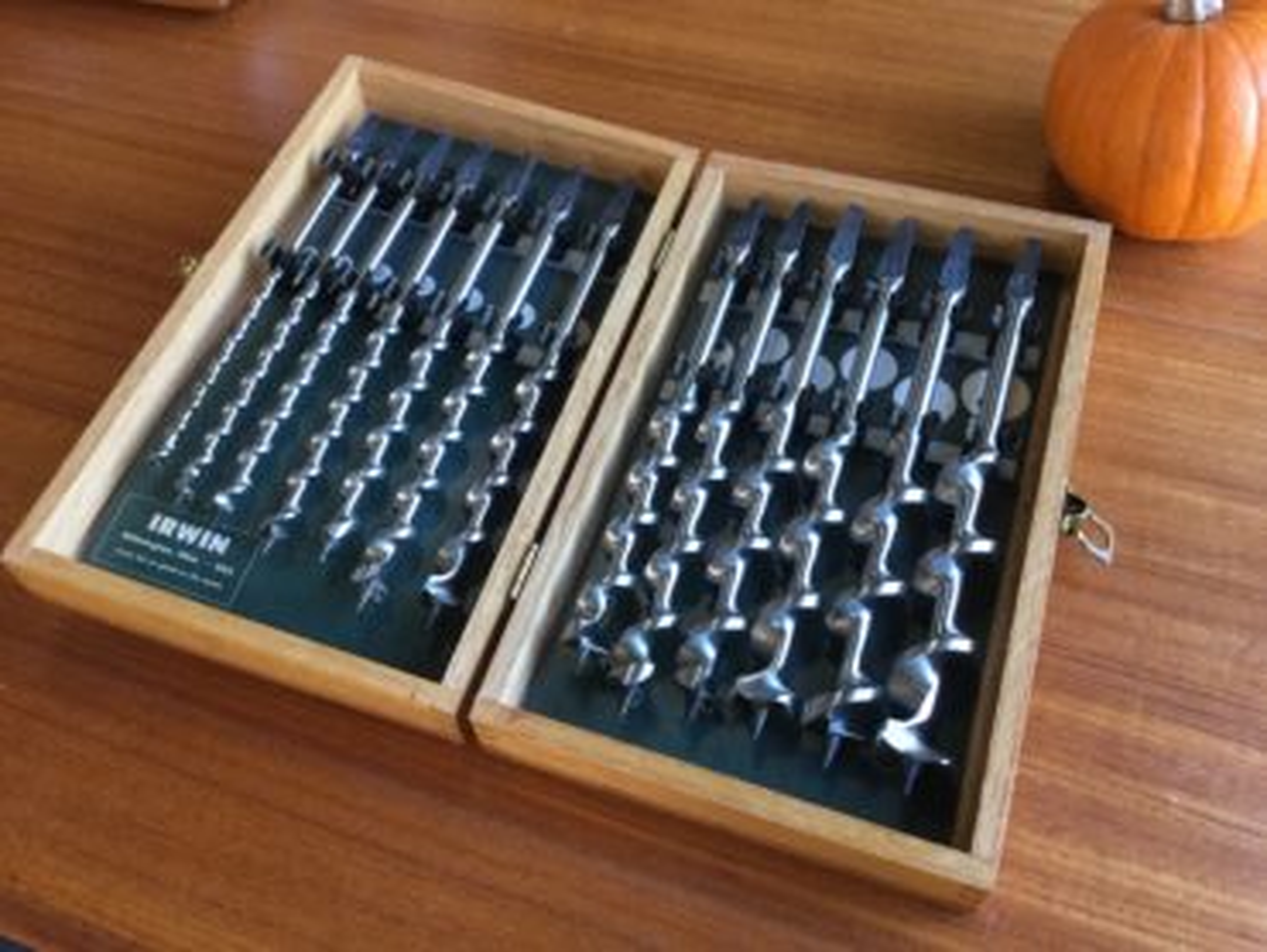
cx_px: 634
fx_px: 1135
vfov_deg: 45.5
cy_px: 476
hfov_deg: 58.3
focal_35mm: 31
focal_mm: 3.3
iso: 80
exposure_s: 1/30
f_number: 2.4
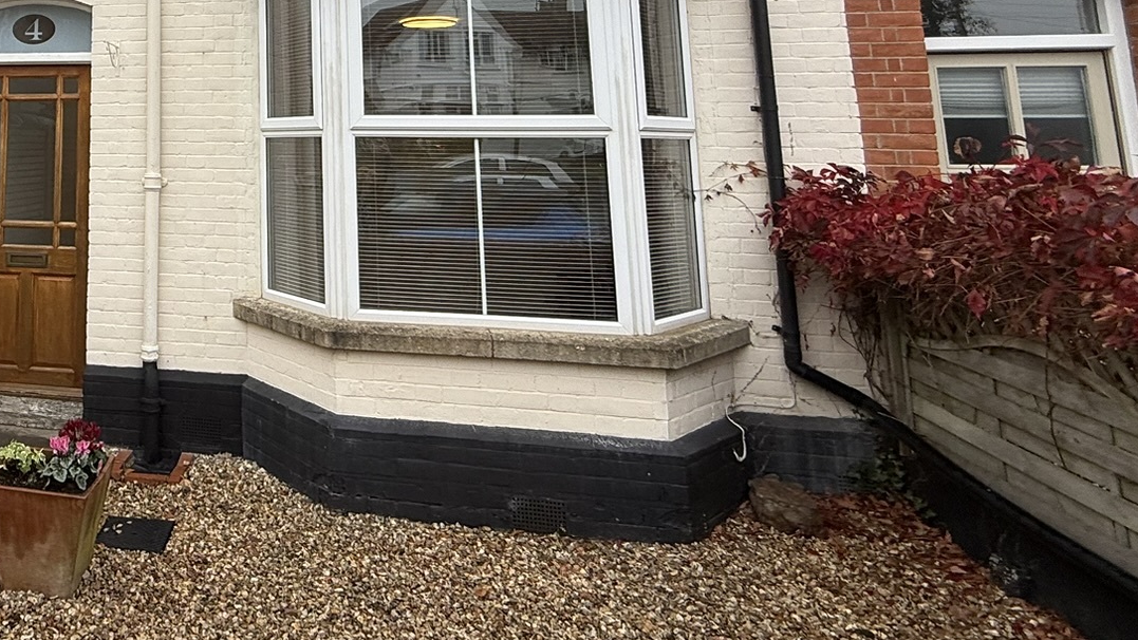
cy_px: 11
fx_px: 875
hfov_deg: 58.6
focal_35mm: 29
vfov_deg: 36.4
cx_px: 162
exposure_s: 1/269
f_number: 2.2
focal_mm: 2.22
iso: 50
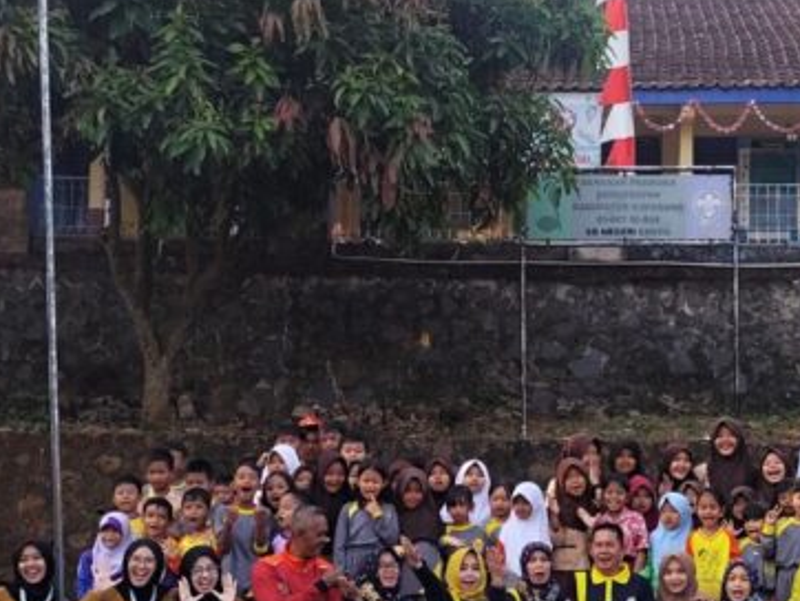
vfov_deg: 22.5
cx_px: 539
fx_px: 1503
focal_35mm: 65
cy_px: 413
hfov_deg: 29.6
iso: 50
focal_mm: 6.14
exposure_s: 1/483
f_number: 1.65
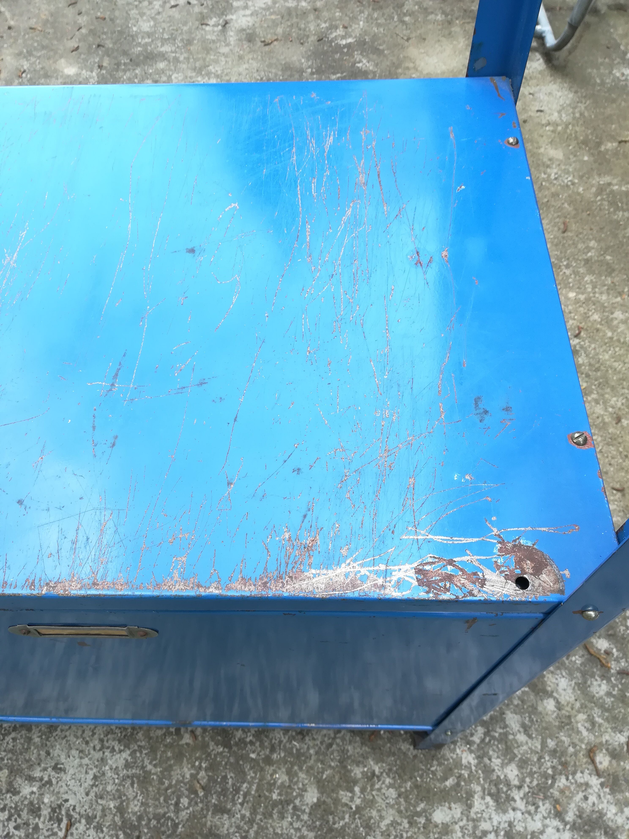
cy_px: 420
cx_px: 314
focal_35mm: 26
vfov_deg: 67.3
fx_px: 630
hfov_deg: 53.1
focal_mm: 3.83
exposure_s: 1/100
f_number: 2.2
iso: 64
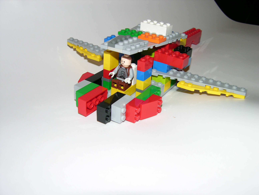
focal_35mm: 39
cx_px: 130
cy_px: 98
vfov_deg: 36.8
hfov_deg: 47.9
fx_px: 292
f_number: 2.9
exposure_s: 1/60.1
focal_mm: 10
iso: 50
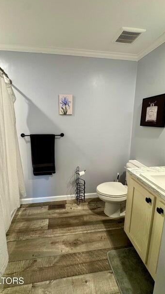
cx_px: 74
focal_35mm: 16
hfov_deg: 66.9
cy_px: 141
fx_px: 124
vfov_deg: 99.3
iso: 160
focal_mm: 2.22
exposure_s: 1/60
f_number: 2.2
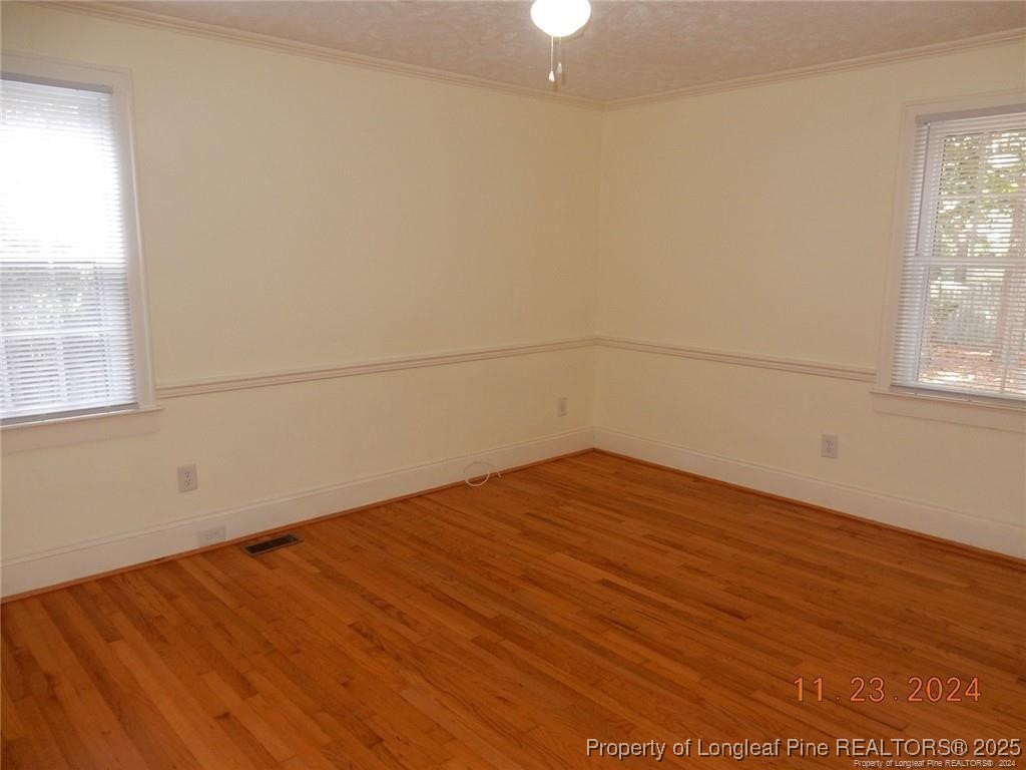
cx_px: 513
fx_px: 741
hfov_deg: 69.4
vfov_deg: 54.9
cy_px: 385
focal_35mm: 25
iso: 200
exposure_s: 1/30
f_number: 3.7
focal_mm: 4.5
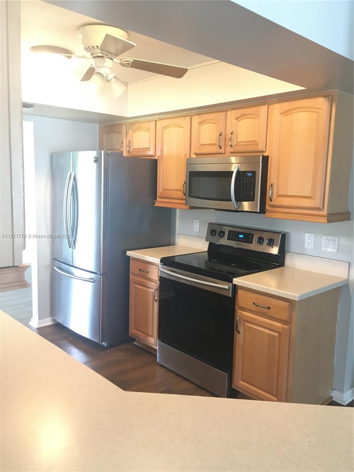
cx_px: 177
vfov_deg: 61.7
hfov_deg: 48.2
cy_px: 236
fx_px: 395
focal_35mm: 29
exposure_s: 1/15
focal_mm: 4.15
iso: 200
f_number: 2.2
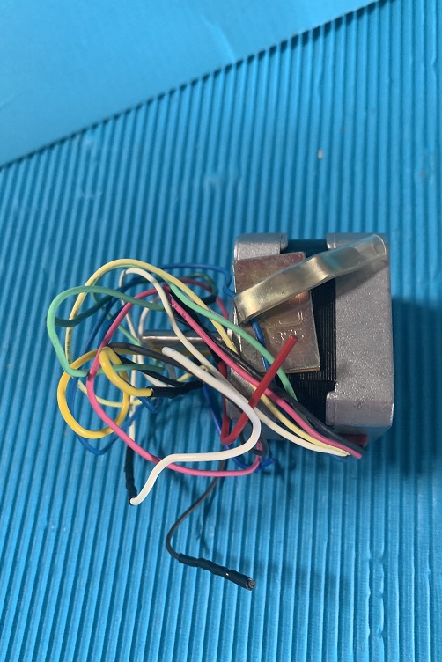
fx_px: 534
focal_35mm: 29
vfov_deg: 63.6
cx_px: 236
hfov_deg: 45.0
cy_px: 311
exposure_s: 1/51
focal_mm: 4.25
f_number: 1.8
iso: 400
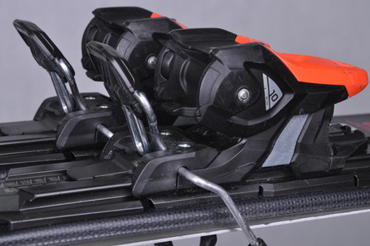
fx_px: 1078
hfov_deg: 19.5
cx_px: 185
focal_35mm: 105
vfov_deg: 13.0
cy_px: 123
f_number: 9.5
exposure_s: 1/125
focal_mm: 70
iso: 3200
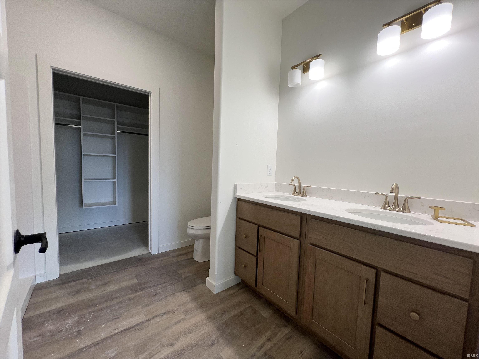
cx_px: 240
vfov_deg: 89.9
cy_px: 180
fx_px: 180
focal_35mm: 13
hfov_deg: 106.2
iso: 50
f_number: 1.8
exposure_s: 1/120
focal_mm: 1.57
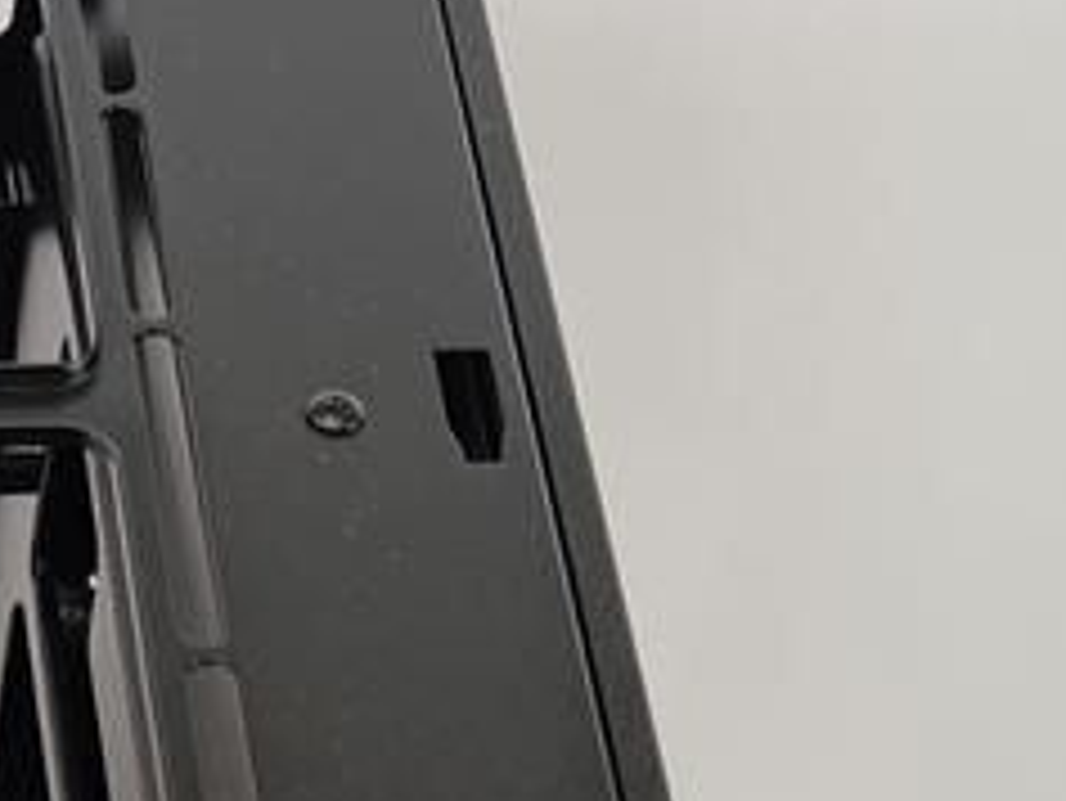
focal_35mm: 158
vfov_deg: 8.6
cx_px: -603
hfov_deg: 11.9
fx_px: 4868
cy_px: 1847
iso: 73
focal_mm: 6.78
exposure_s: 1/100
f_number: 1.85
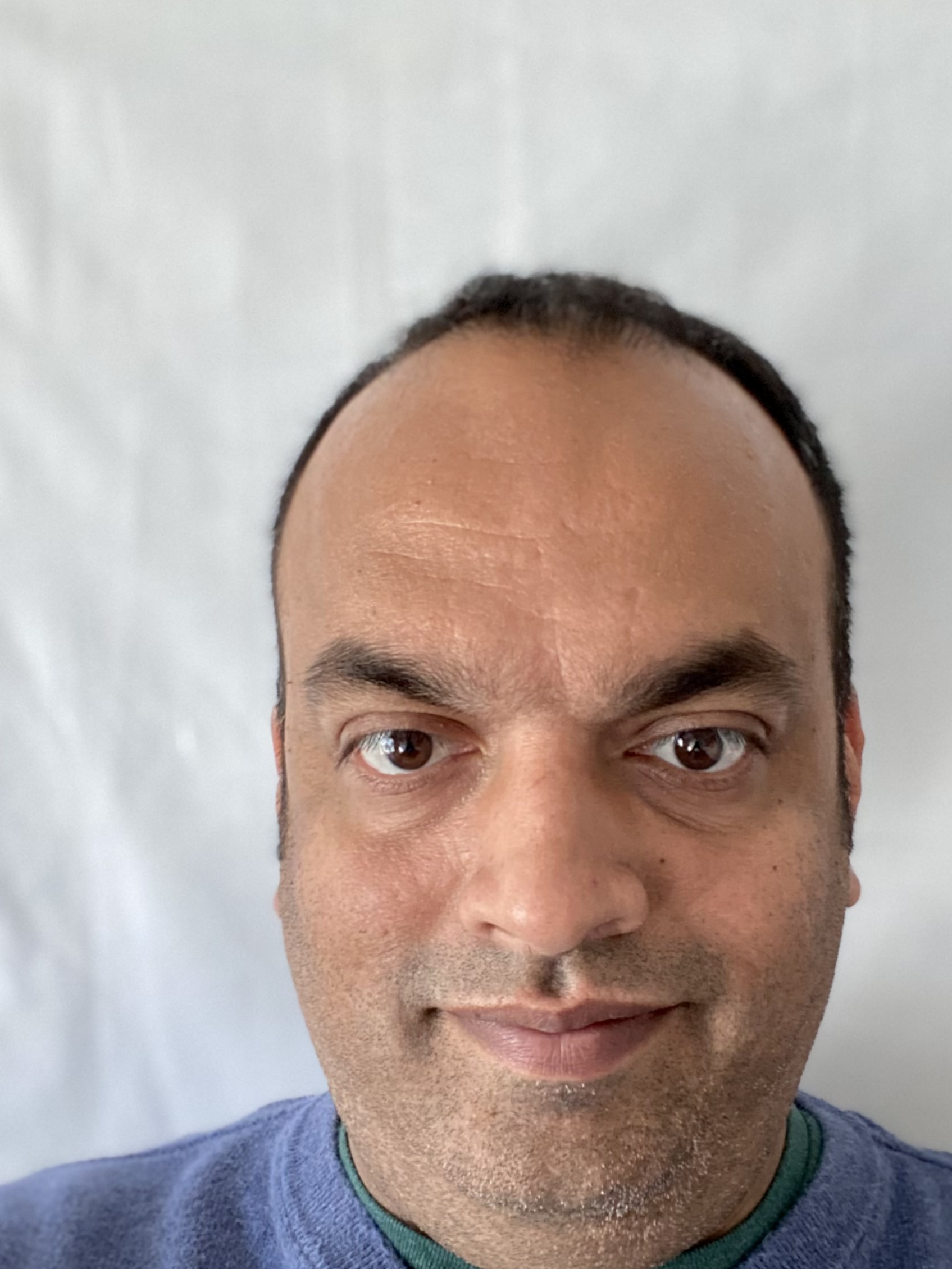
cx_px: 498
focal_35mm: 41
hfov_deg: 35.1
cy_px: 757
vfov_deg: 45.5
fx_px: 1503
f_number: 2.2
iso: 320
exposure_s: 1/60
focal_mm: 2.71
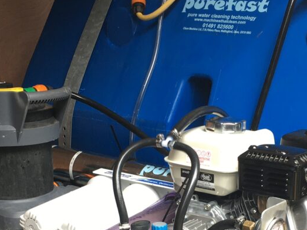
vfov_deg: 20.4
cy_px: 195
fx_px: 630
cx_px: 176
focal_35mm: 71
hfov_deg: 27.4
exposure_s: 1/100
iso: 40
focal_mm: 4.15
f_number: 2.2
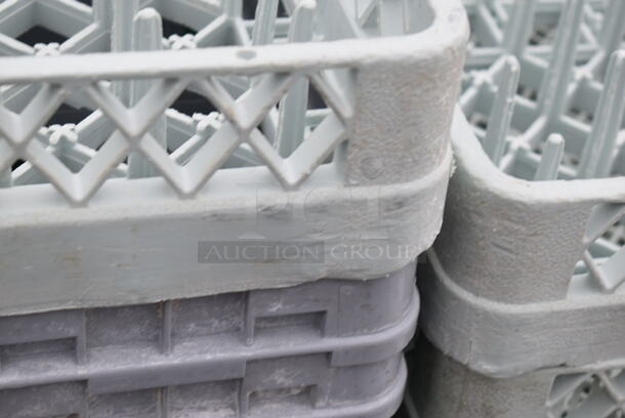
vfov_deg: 17.5
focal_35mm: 78
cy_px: 209
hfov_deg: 26.0
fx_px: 1355
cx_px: 312
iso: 200
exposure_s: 1/200
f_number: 6.3
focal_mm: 52
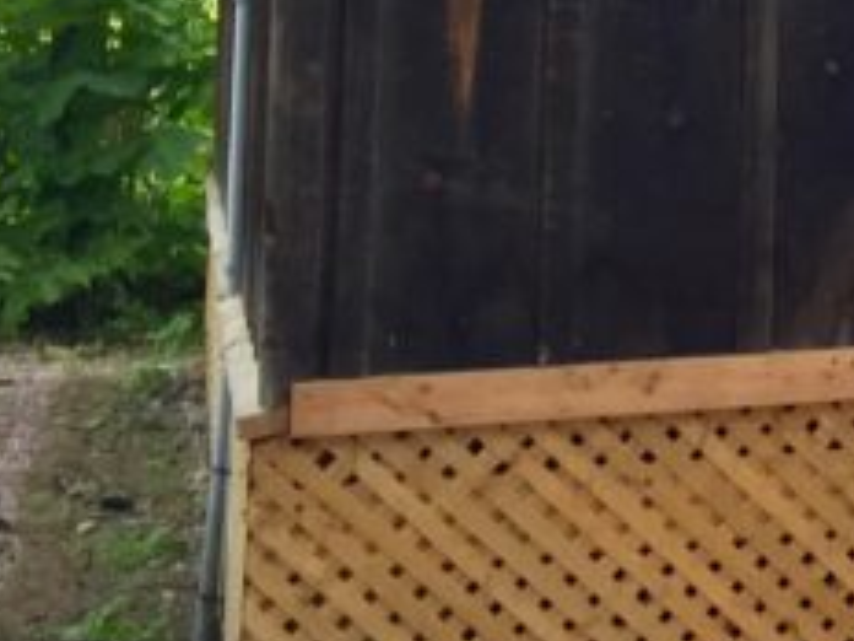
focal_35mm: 128
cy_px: -332
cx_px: 1737
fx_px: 3158
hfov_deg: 13.2
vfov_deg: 11.1
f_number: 2.2
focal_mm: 4.15
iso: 32
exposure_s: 1/60
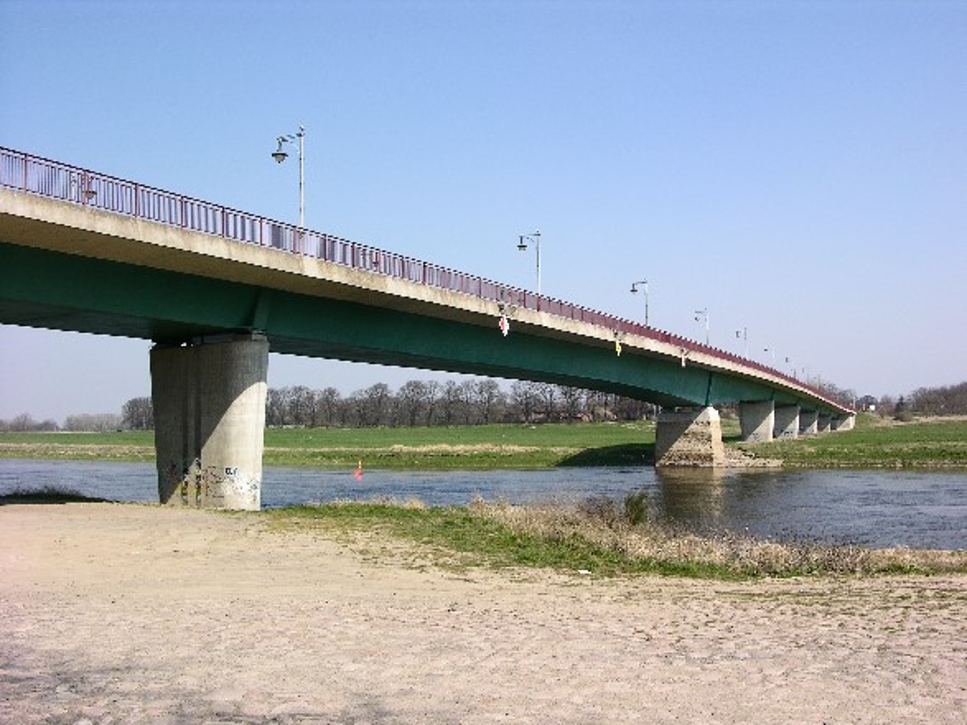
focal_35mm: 35
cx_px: 484
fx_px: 978
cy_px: 362
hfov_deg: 52.6
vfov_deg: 40.7
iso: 50
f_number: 8
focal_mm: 8.9
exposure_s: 1/122
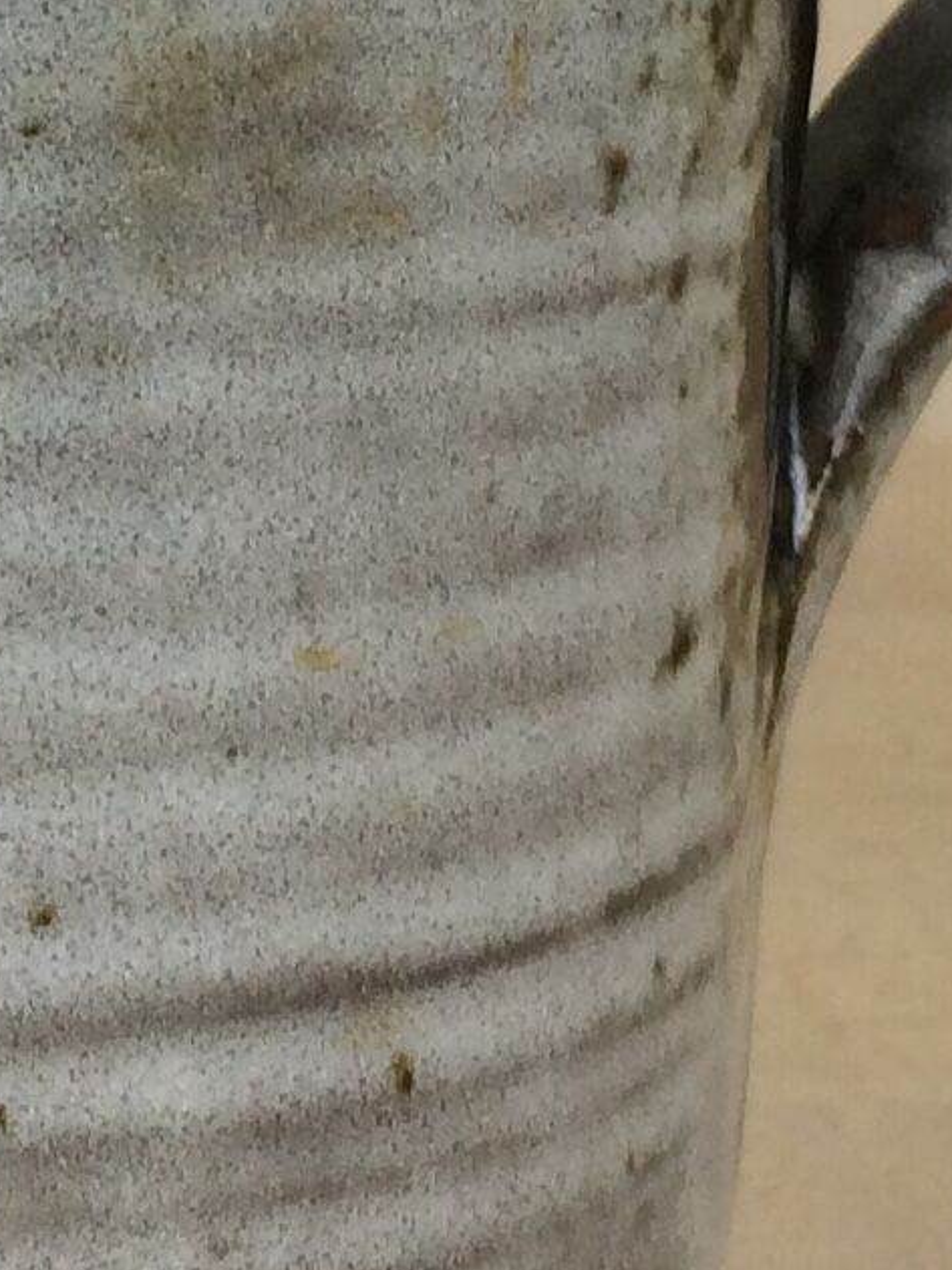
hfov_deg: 9.8
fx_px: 5502
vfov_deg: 12.7
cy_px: -485
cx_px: -44
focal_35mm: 150
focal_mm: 4.15
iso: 64
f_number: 2.2
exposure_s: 1/100
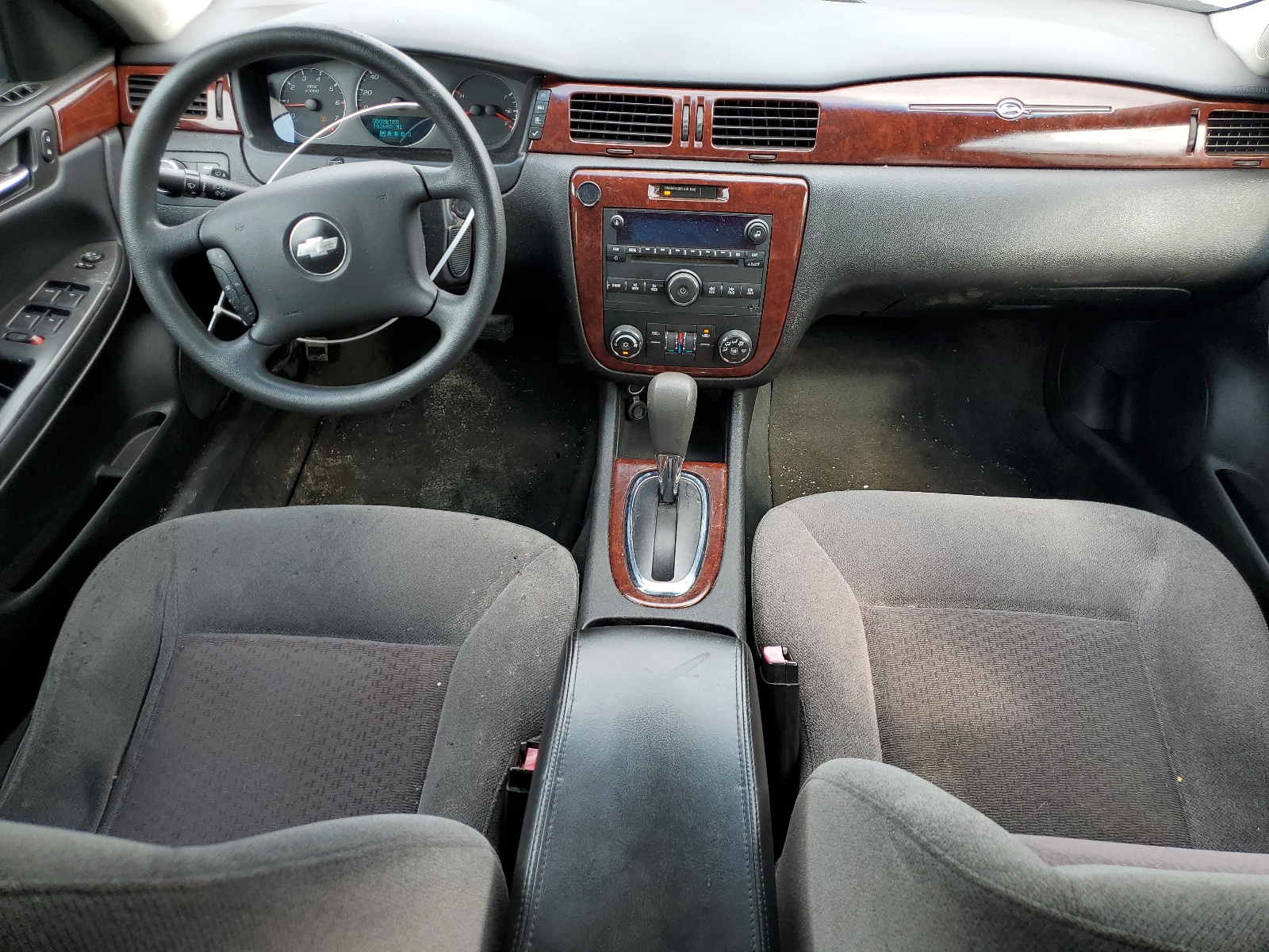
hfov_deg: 67.3
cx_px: 634
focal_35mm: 26
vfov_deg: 53.1
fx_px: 953
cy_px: 476
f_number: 1.5
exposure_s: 1/189
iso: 50
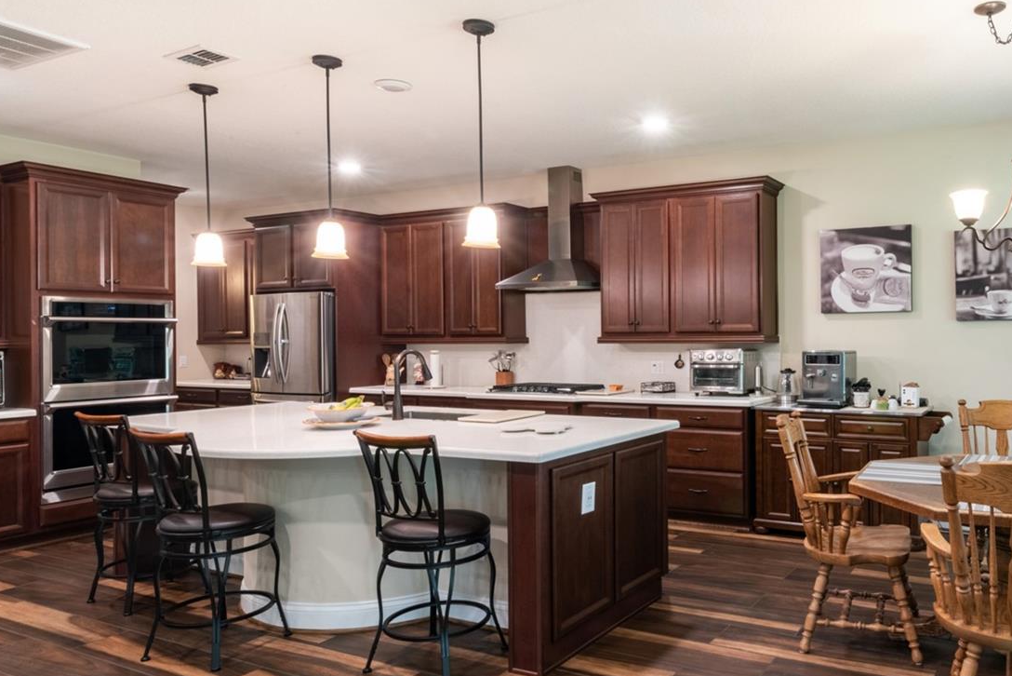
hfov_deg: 69.1
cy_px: 338
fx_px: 703
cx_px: 688
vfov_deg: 51.3
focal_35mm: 25
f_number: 11
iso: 400
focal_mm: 17
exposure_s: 1/2
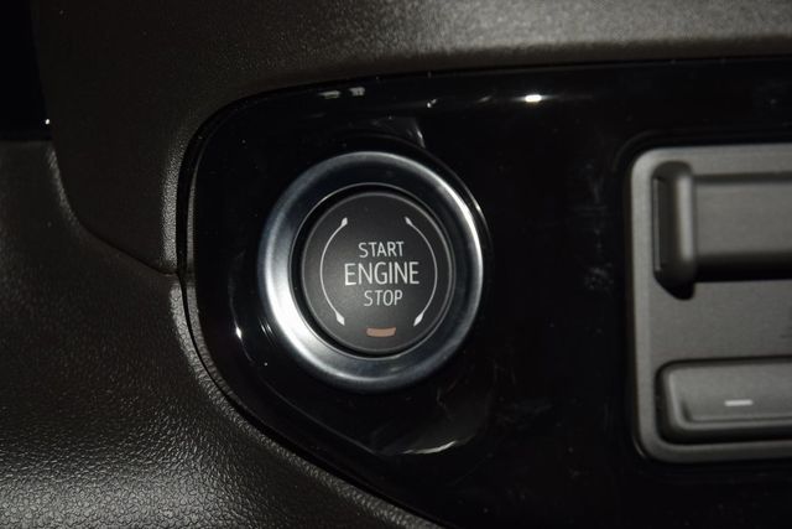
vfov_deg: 13.0
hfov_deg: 19.5
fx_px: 2310
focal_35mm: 105
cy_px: 264
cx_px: 396
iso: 100
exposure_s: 1/125
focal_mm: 70
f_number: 8
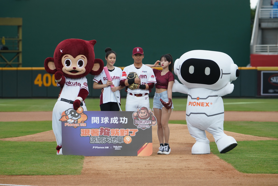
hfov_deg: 9.4
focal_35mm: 218
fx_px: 1683
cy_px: 93
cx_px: 139
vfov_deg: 6.3
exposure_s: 1/1000
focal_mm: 218
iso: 1000
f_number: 5.6
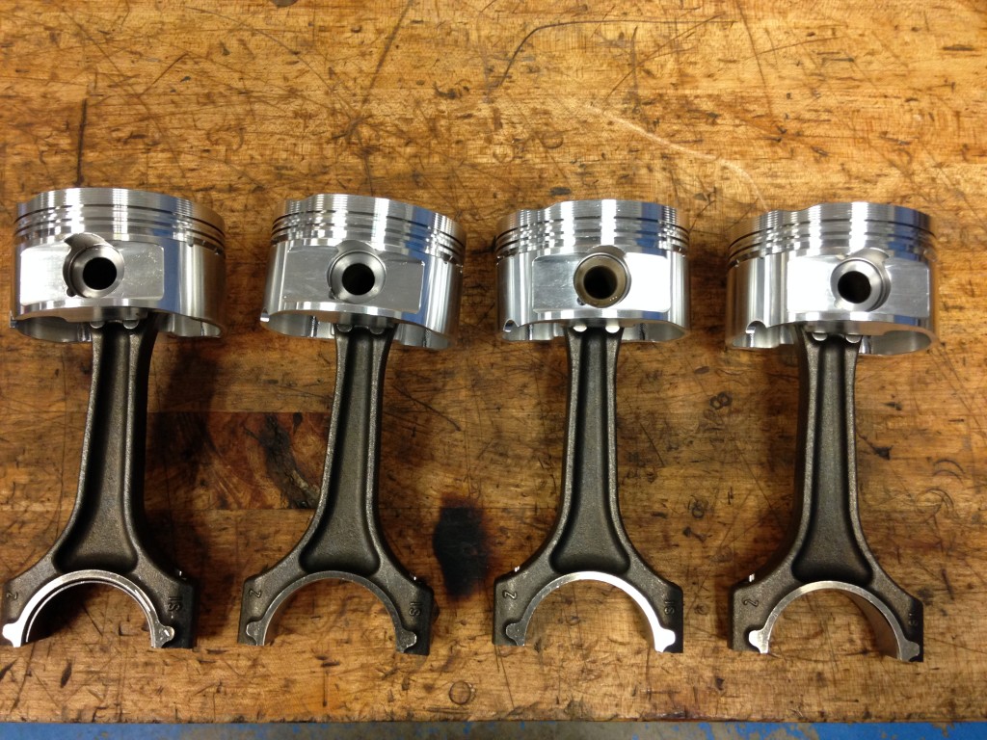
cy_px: 370
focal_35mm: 33
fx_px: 941
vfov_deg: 42.9
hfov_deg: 55.4
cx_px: 494
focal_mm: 4.12
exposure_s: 1/20
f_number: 2.4
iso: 160
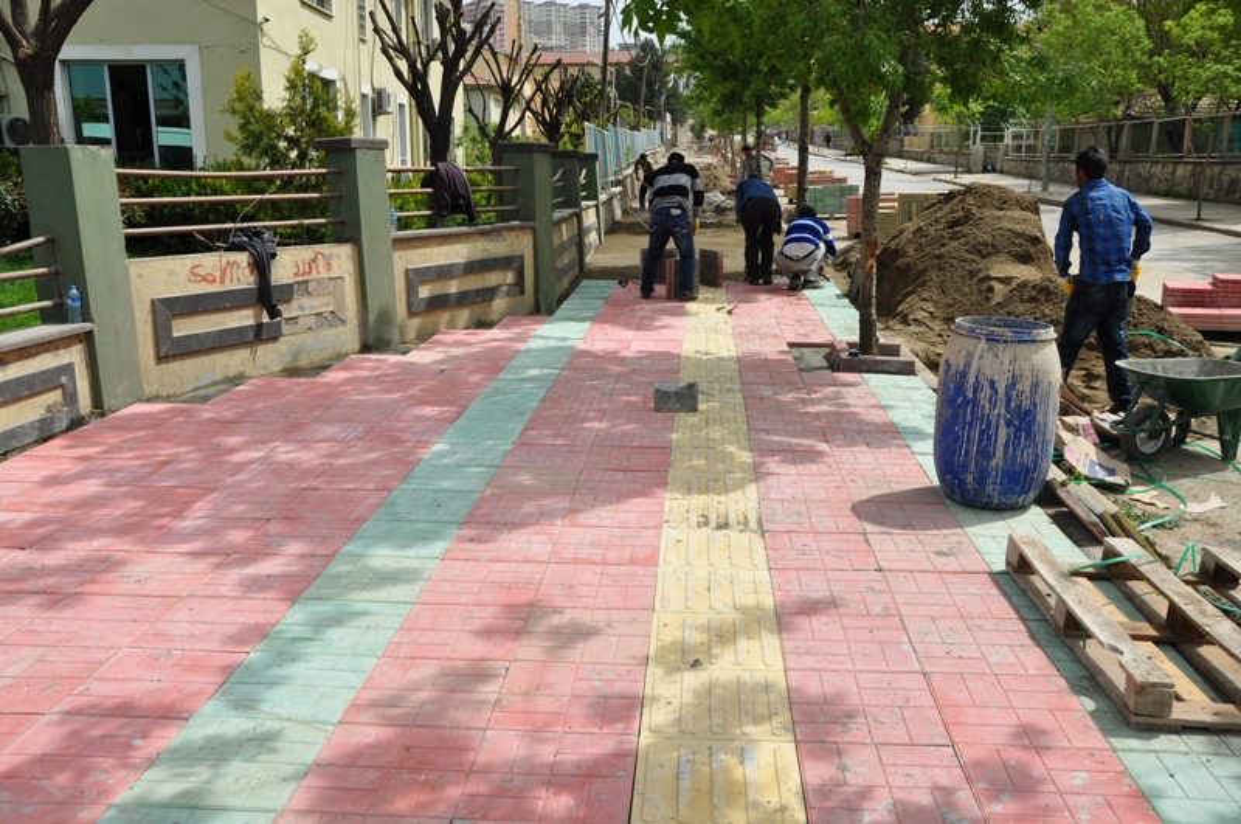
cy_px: 412
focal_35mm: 32
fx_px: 1084
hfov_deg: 59.6
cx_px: 620
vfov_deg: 41.6
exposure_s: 1/400
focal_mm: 21
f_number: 11
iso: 200
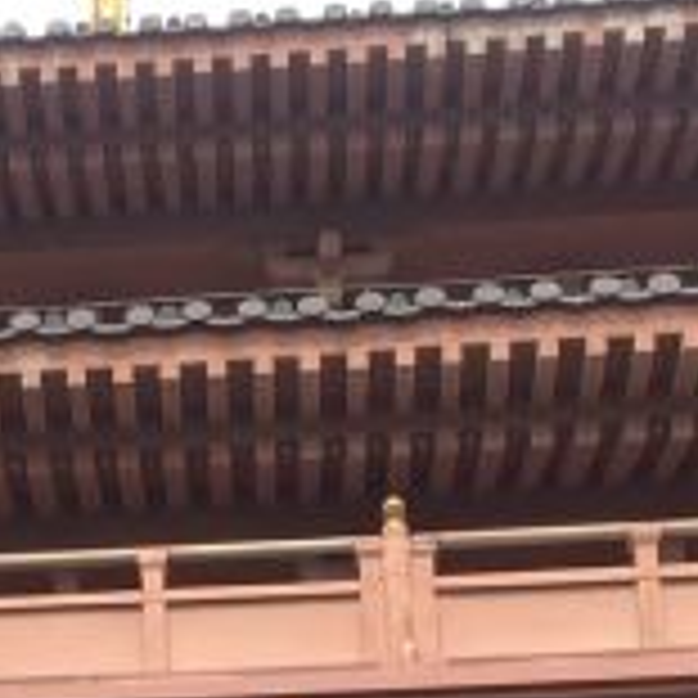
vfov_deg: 13.8
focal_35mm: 116
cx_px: 18
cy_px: 1146
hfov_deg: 14.8
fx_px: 2646
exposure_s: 1/608
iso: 32
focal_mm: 4.15
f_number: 2.2
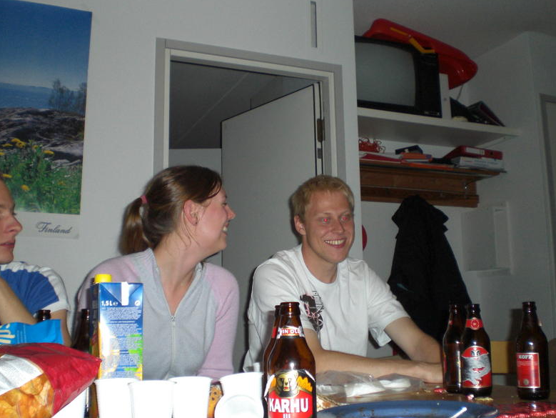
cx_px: 271
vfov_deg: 36.8
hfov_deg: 47.8
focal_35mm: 39
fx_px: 627
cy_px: 210
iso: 200
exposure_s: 1/60
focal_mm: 6.3
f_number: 3.1
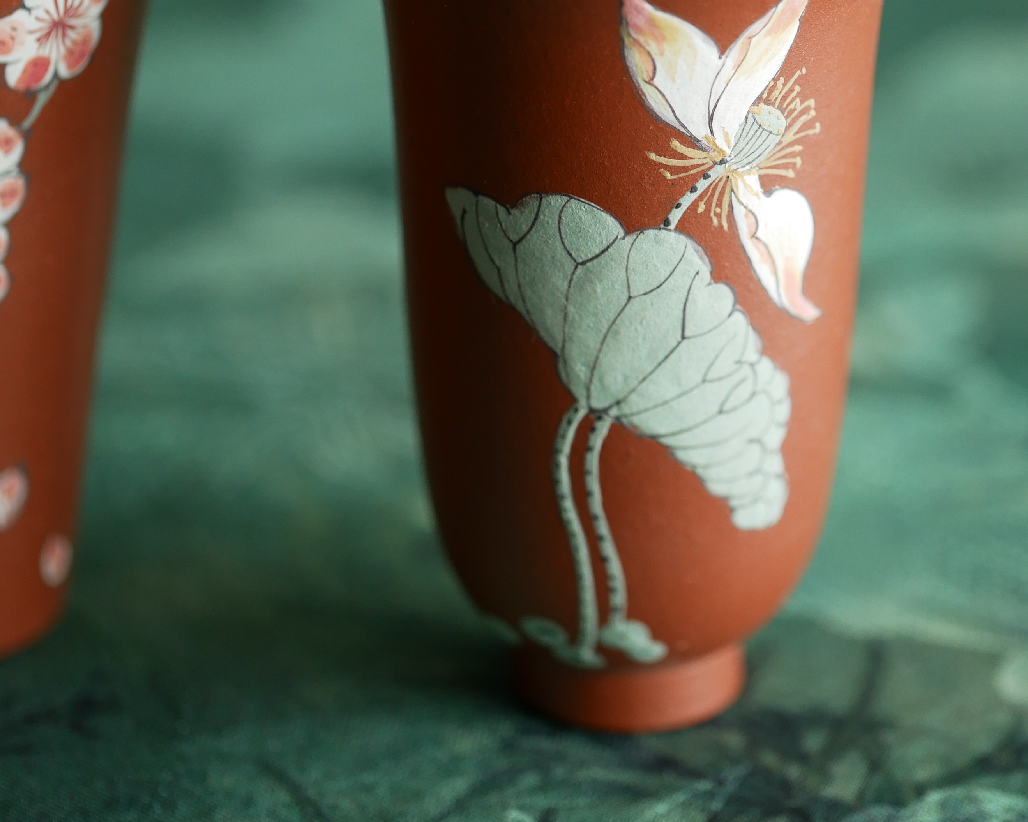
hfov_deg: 12.6
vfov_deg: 10.1
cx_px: 730
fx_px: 4655
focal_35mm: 153
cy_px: 210
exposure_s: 1/100
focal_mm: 45
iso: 200
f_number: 2.8
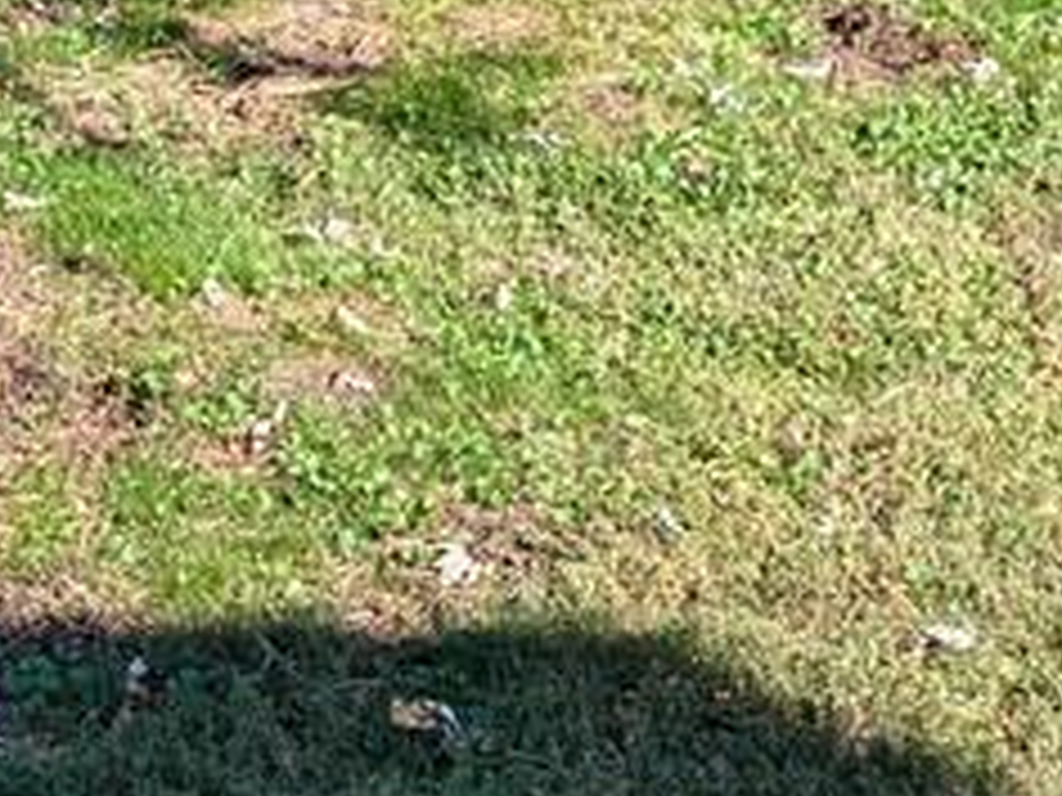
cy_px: -445
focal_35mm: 104
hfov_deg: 18.4
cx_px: 2
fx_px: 3191
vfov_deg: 13.3
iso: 42
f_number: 1.85
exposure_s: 1/602
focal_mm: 6.81
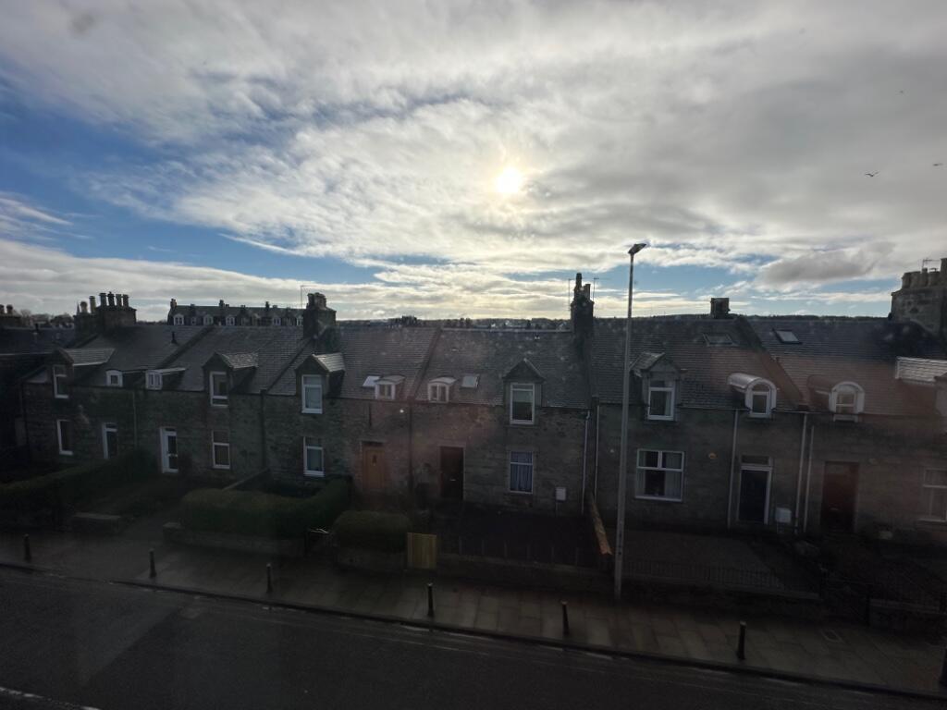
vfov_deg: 85.7
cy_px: 355
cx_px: 474
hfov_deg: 102.1
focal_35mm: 14
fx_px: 383
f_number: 2.2
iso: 50
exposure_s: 1/6897
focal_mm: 2.22
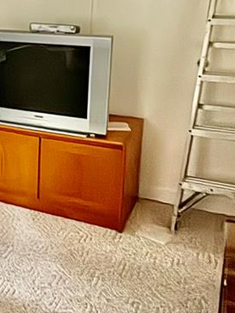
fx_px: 525
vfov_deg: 32.6
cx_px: -93
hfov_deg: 21.9
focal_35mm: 58
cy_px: 75
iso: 1250
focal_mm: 2.22
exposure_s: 1/8
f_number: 2.2
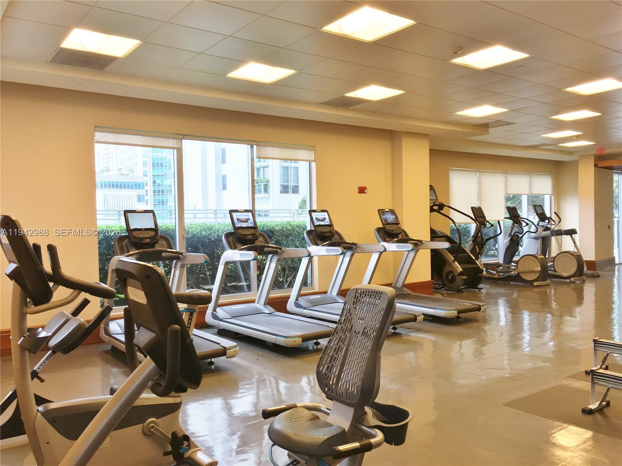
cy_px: 233
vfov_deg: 48.2
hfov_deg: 61.7
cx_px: 311
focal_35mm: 29
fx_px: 521
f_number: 2.2
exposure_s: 1/33
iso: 50
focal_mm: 4.15
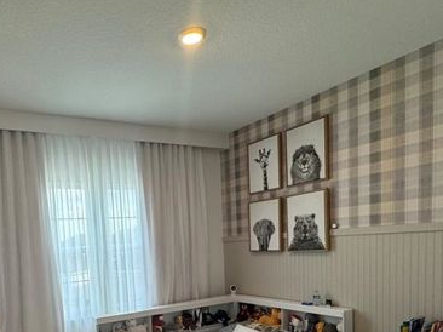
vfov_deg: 47.9
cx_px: 125
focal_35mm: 27
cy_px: 274
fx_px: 345
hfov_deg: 62.6
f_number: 2.2
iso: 125
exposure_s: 1/120
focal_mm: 2.22
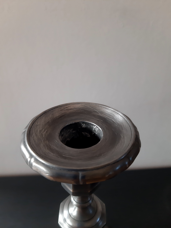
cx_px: 86
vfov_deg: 65.3
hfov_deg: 51.4
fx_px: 178
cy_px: 114
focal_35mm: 27
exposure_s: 1/60
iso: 160
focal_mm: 3.93
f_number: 1.7
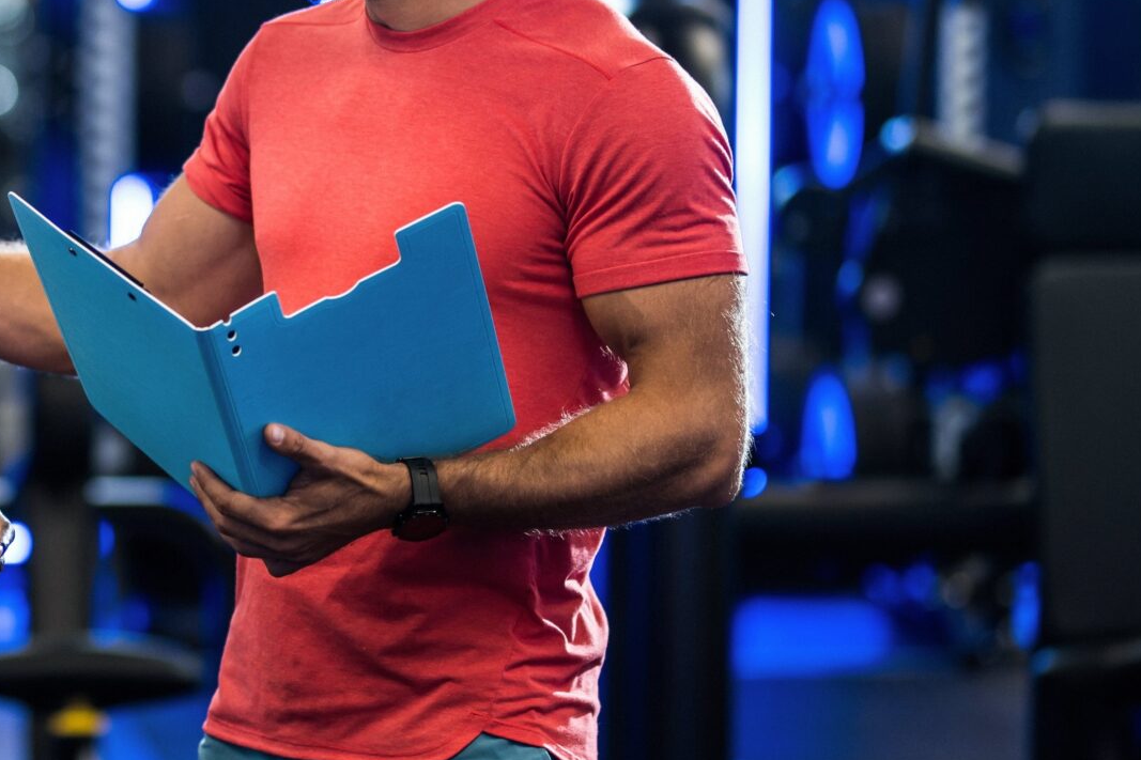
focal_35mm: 204
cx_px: -25
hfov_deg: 10.0
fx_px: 6464
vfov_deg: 6.7
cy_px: 257
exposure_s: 1/125
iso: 125
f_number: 1.4
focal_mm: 85
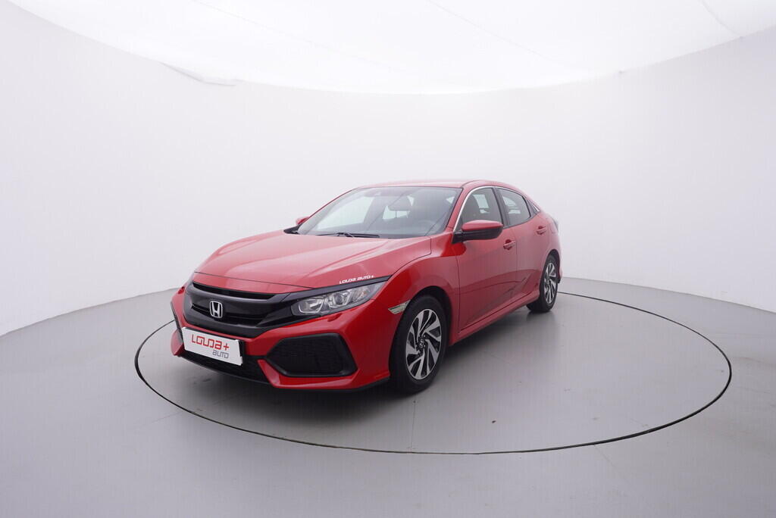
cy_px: 259
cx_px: 388
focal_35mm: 22
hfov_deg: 77.3
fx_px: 485
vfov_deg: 56.2
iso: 200
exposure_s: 1/80
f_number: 5
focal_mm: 15
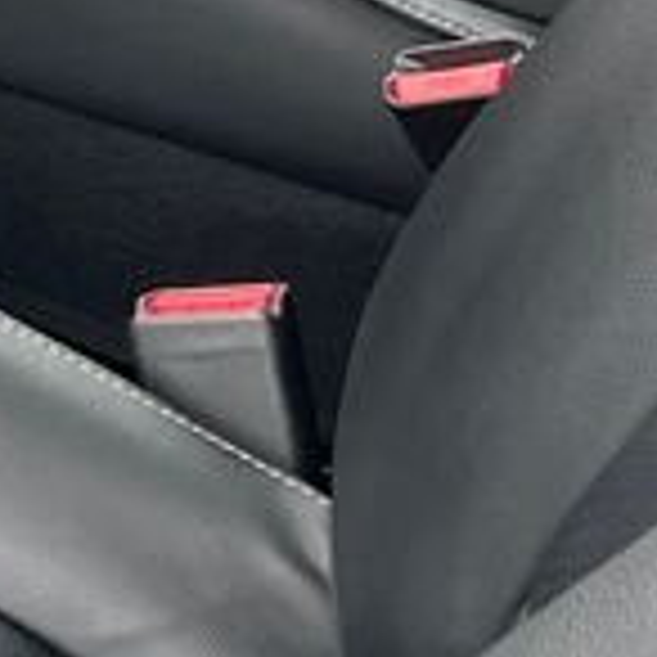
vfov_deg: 10.6
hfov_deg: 9.4
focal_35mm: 161
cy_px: -166
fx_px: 3457
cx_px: -1066
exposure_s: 1/121
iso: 100
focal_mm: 5.1
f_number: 1.6
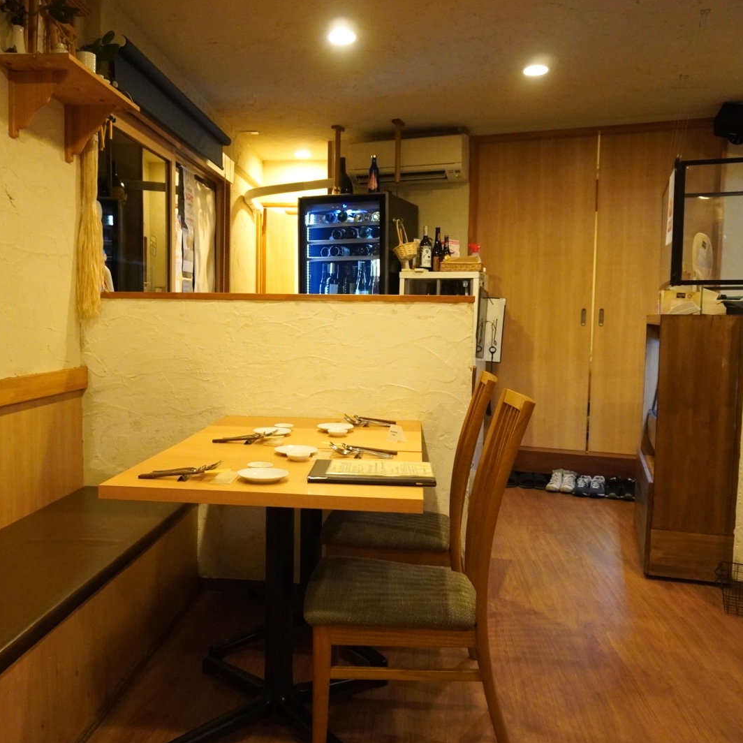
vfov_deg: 52.5
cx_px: 325
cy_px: 374
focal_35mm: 31
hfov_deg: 52.4
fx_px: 753
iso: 4000
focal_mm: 16
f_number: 3.5
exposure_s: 1/160
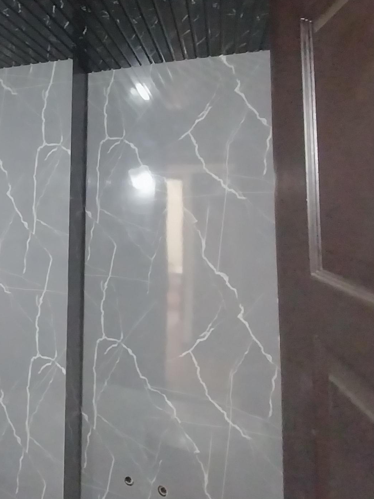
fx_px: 346
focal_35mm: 24
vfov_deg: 69.9
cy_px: 174
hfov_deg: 51.4
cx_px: 51
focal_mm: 1.3
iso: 400
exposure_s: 1/24
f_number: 2.2
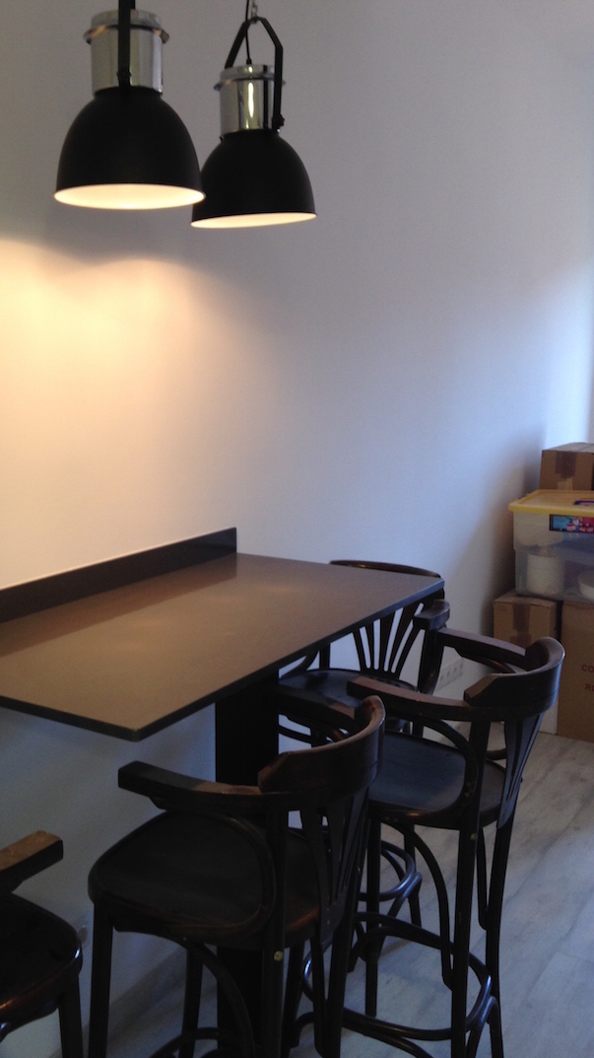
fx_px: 1065
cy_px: 528
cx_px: 179
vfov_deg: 52.8
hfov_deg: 30.8
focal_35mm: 38
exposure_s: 1/20
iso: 50
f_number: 2.4
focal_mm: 4.12
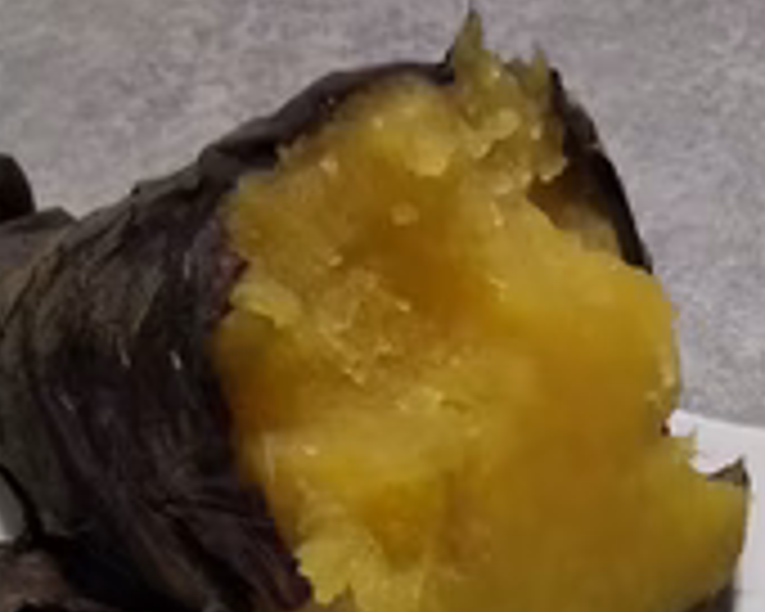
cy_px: 734
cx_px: 518
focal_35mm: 69
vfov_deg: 20.7
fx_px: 1562
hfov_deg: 27.3
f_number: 2.2
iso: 200
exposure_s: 1/30
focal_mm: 4
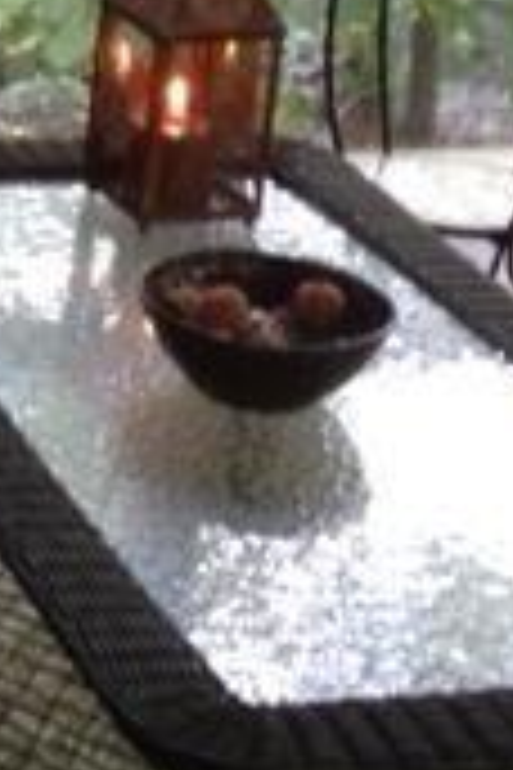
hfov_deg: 9.6
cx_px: -432
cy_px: 72
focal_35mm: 136
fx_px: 2907
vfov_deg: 14.9
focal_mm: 4.28
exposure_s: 1/20
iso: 200
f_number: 2.4
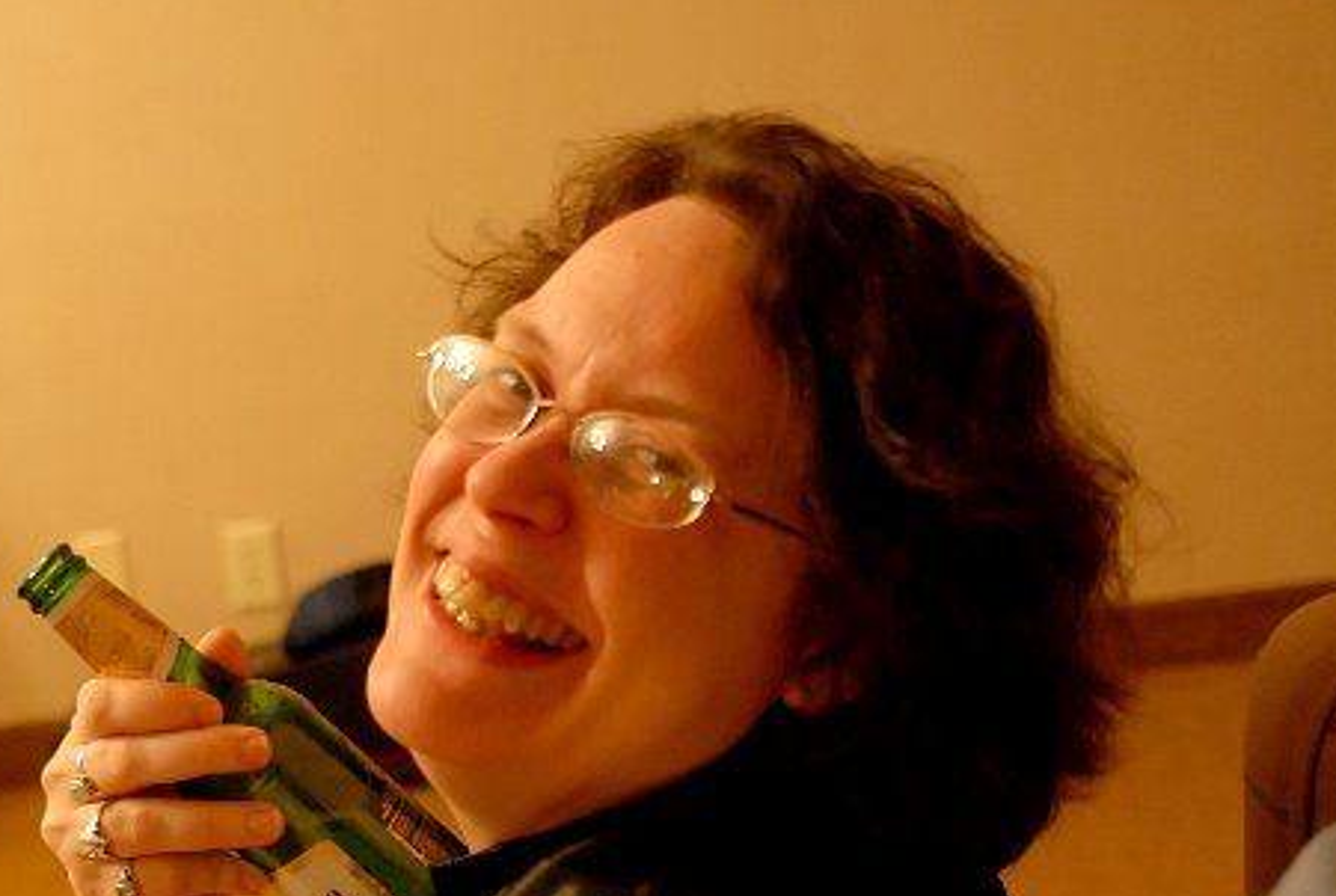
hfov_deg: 35.6
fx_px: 2082
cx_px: 615
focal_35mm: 56
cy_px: 660
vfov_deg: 24.1
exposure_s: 1/15
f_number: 2.8
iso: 800
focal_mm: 24
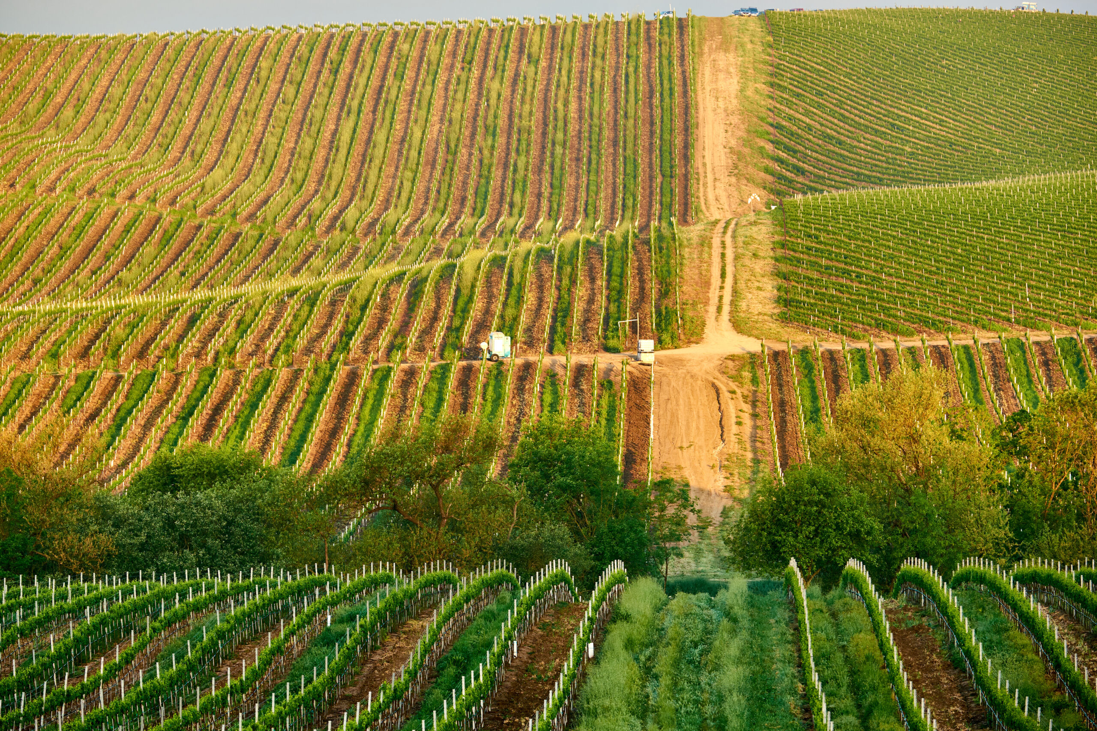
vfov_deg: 7.7
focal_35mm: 179
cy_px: 366
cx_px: 548
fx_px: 5453
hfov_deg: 11.5
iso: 200
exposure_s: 1/90
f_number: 5.6
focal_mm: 119.2
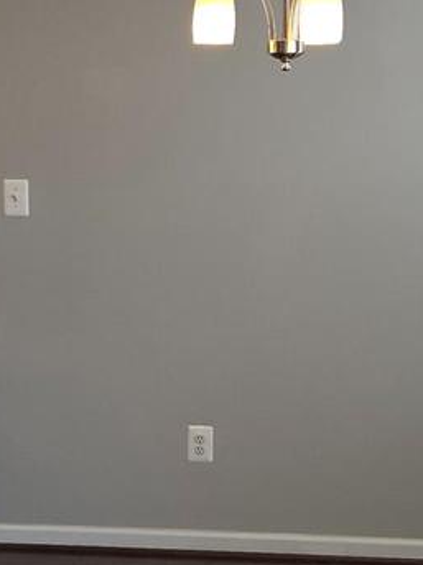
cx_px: 165
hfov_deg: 14.3
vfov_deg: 19.0
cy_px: 367
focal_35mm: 103
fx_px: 1679
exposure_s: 1/60
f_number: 1.8
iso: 25
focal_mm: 5.4
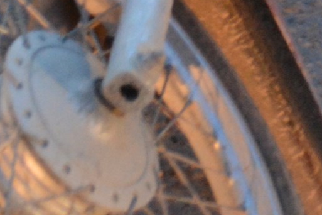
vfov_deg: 7.9
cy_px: -355
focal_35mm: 158
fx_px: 1413
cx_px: 328
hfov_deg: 12.8
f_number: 3.5
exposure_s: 1/30
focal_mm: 18
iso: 1800
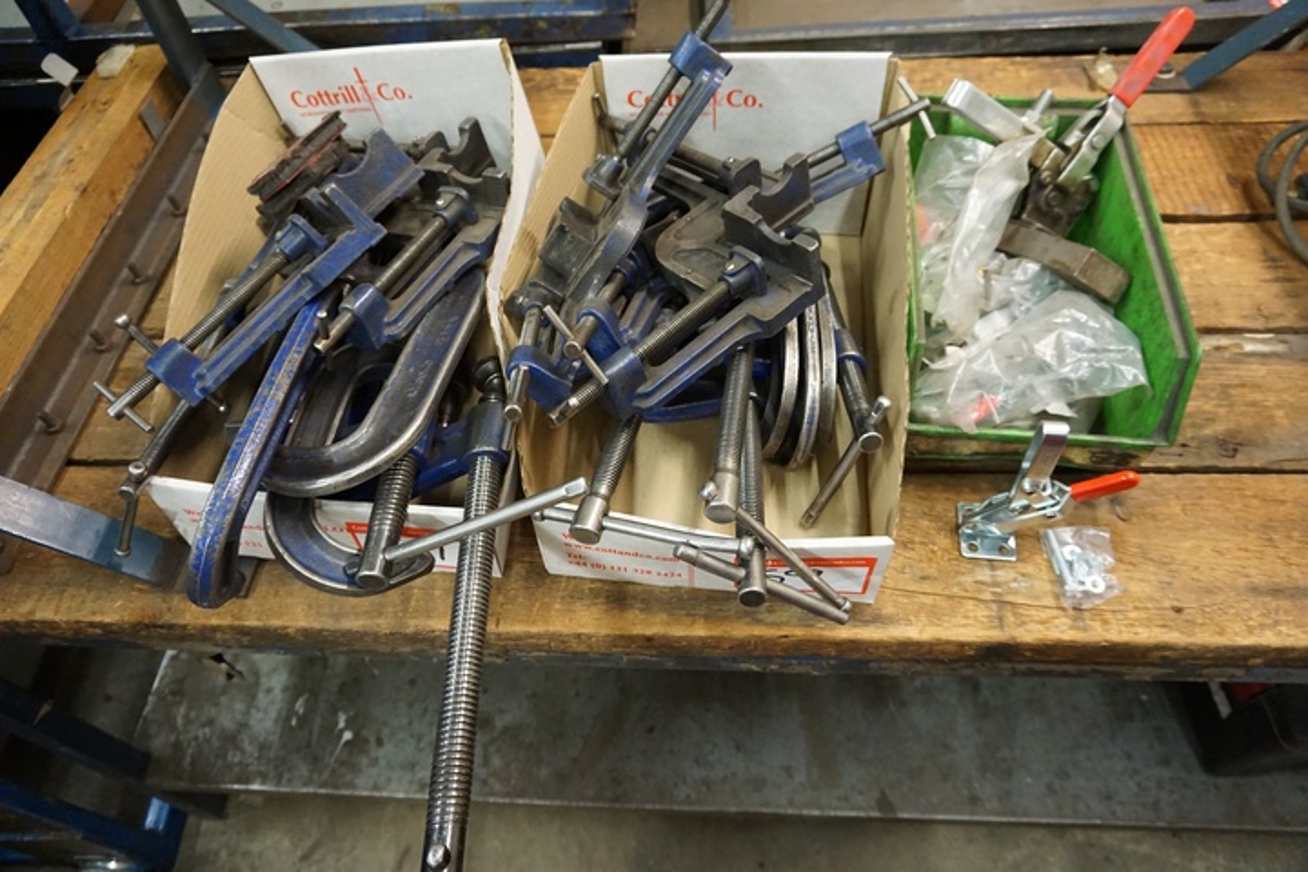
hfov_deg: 73.7
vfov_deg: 53.1
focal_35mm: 24
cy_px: 436
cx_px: 654
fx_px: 872
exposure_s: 1/80
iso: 3200
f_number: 3.5
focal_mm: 16
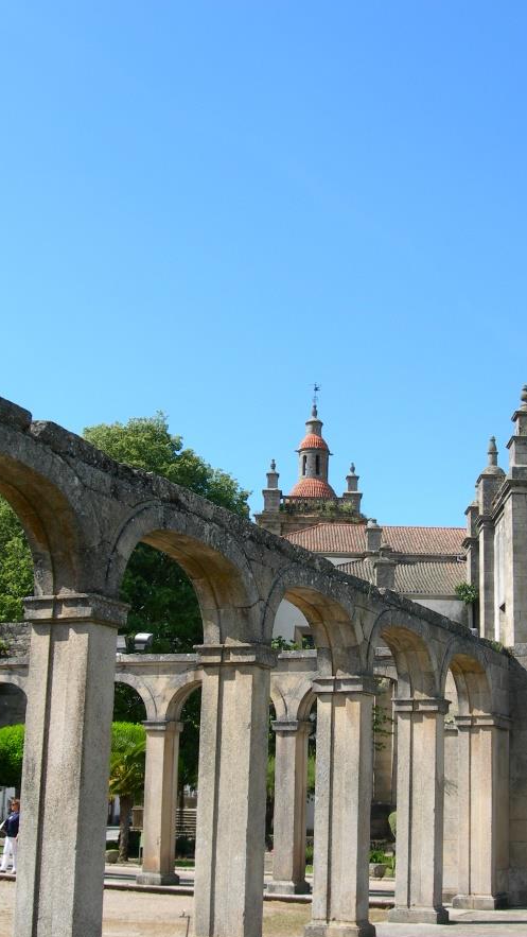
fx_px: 1192
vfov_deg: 42.8
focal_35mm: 48
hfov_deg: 24.9
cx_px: 305
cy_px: 535
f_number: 4.8
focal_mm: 7.8
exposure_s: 1/352
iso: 50
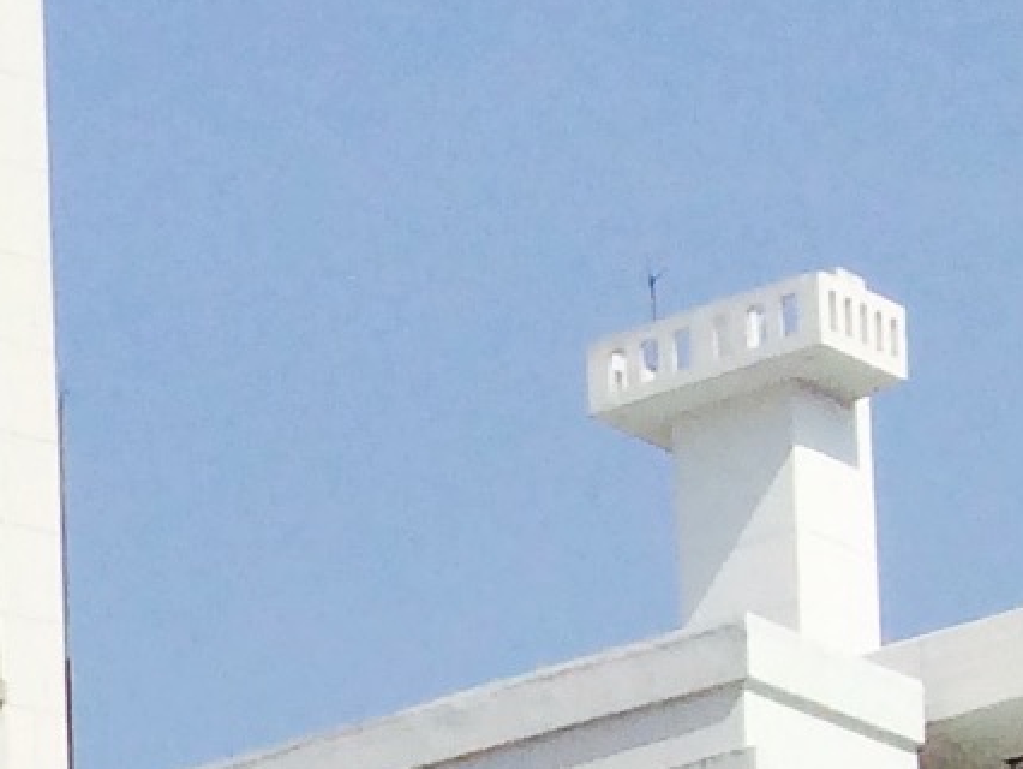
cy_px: 2735
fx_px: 6564
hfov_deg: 7.1
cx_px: -2807
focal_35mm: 222
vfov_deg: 5.9
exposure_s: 1/2933
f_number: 2.2
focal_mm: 4.15
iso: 32
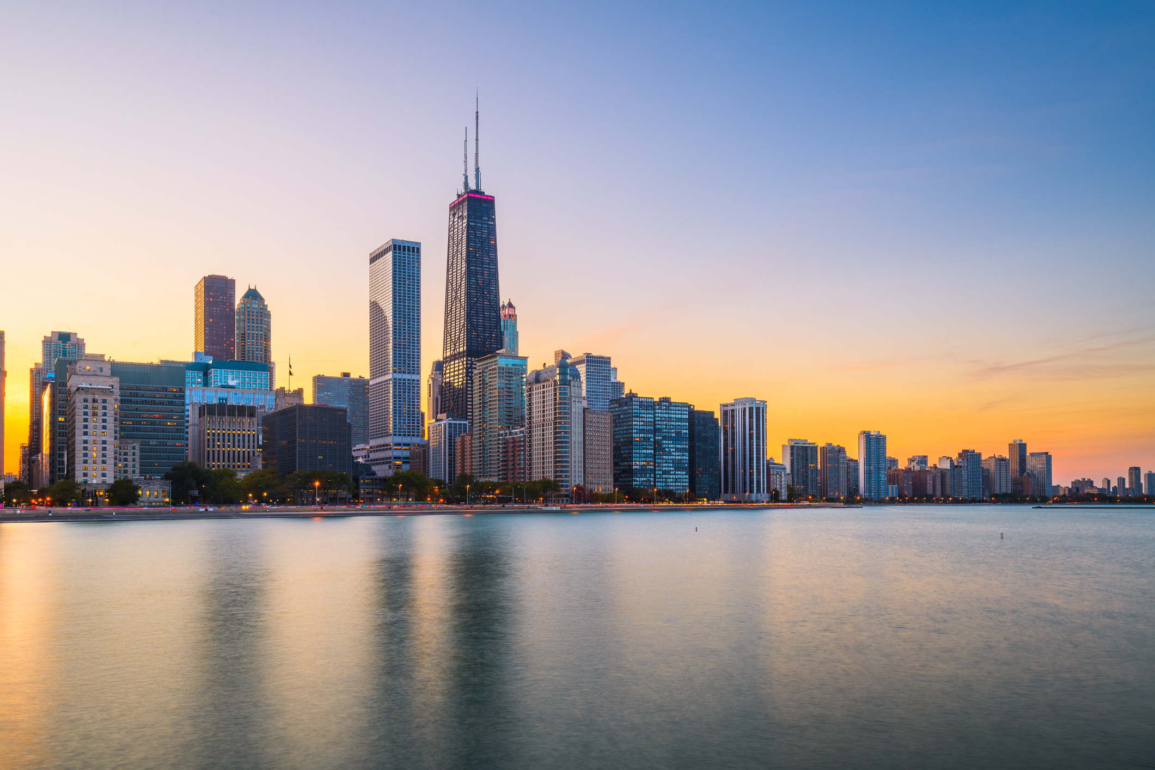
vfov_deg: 43.6
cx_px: 578
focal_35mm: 30
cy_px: 385
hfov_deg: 61.9
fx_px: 962
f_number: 16
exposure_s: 6
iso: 64
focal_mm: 30
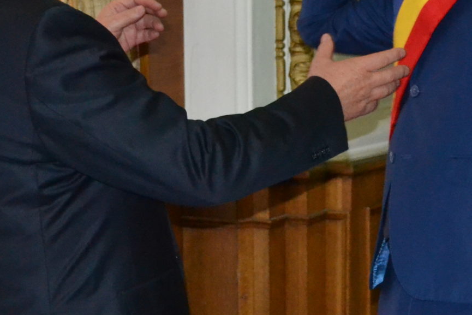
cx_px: 572
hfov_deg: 14.0
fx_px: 1862
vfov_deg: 9.7
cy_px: 163
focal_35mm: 142
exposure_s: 1/60
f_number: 4.8
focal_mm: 32
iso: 3200
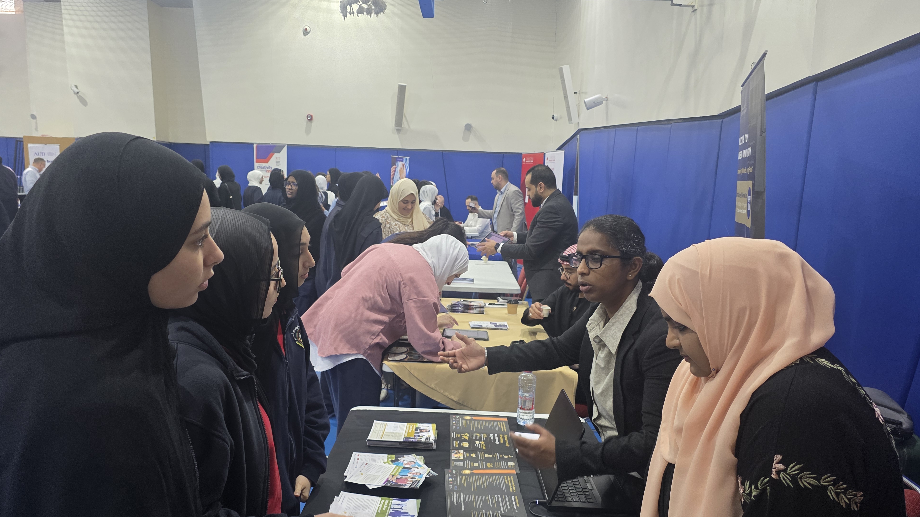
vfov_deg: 44.3
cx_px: 452
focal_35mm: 26
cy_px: 292
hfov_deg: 71.9
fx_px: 634
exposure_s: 1/100
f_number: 1.7
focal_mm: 6.3
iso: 320
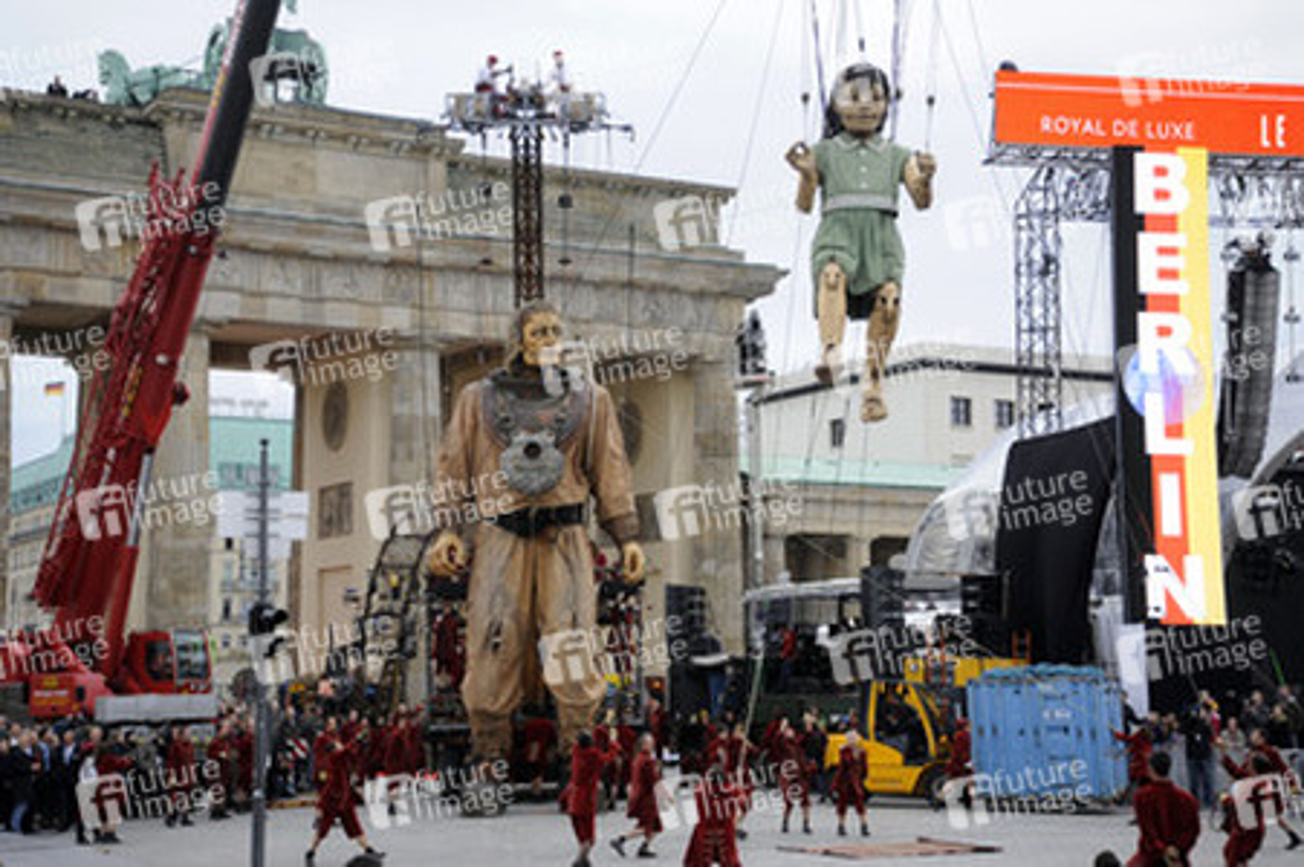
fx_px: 2099
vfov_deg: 23.3
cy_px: 434
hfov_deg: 34.5
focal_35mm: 58
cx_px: 652
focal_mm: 58
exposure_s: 1/200
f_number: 6.3
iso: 800
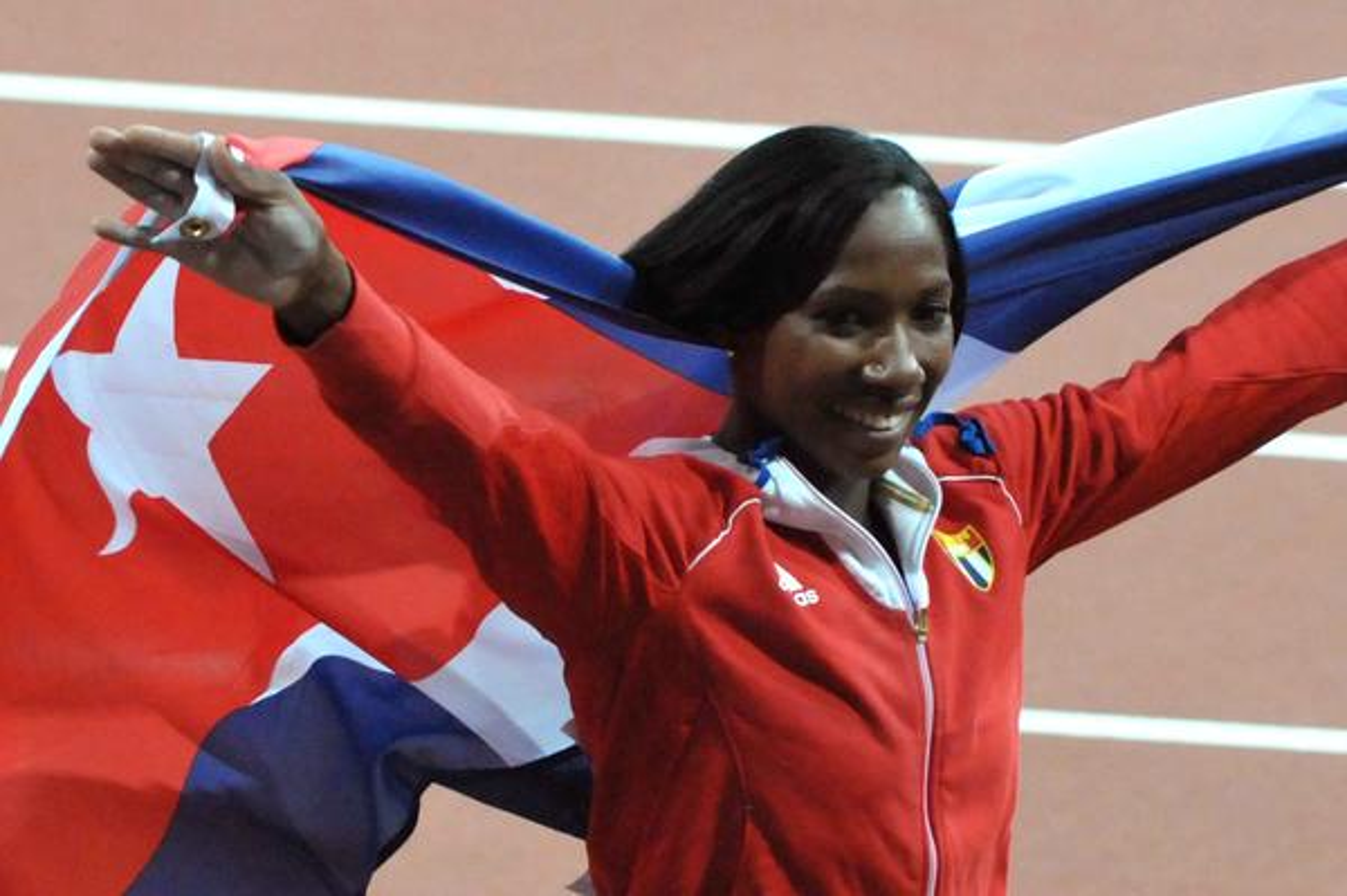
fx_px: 16823
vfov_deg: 3.0
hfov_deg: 4.6
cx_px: 674
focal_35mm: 450
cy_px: 448
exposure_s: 1/640
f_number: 4.5
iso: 2500
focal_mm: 300
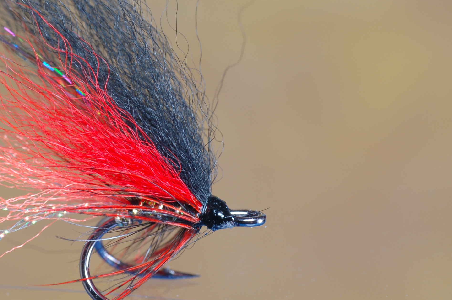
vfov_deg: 8.2
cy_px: 93
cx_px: 126
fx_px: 2095
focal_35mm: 167
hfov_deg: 12.3
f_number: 10
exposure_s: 1/10
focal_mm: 70
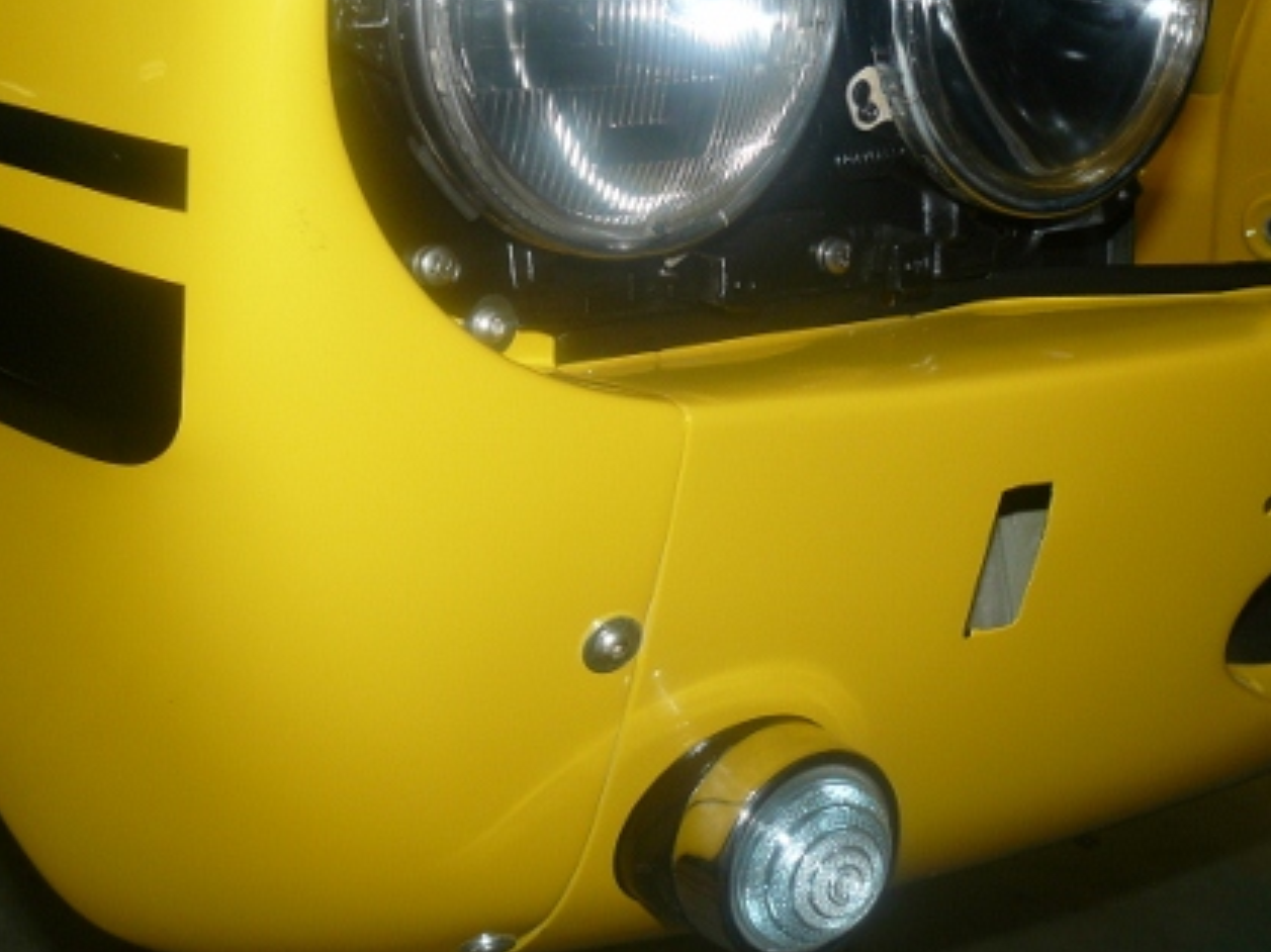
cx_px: 573
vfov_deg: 26.5
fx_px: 2019
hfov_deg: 34.9
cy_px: 431
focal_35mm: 55
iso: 100
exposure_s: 1/30
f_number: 2.8
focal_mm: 6
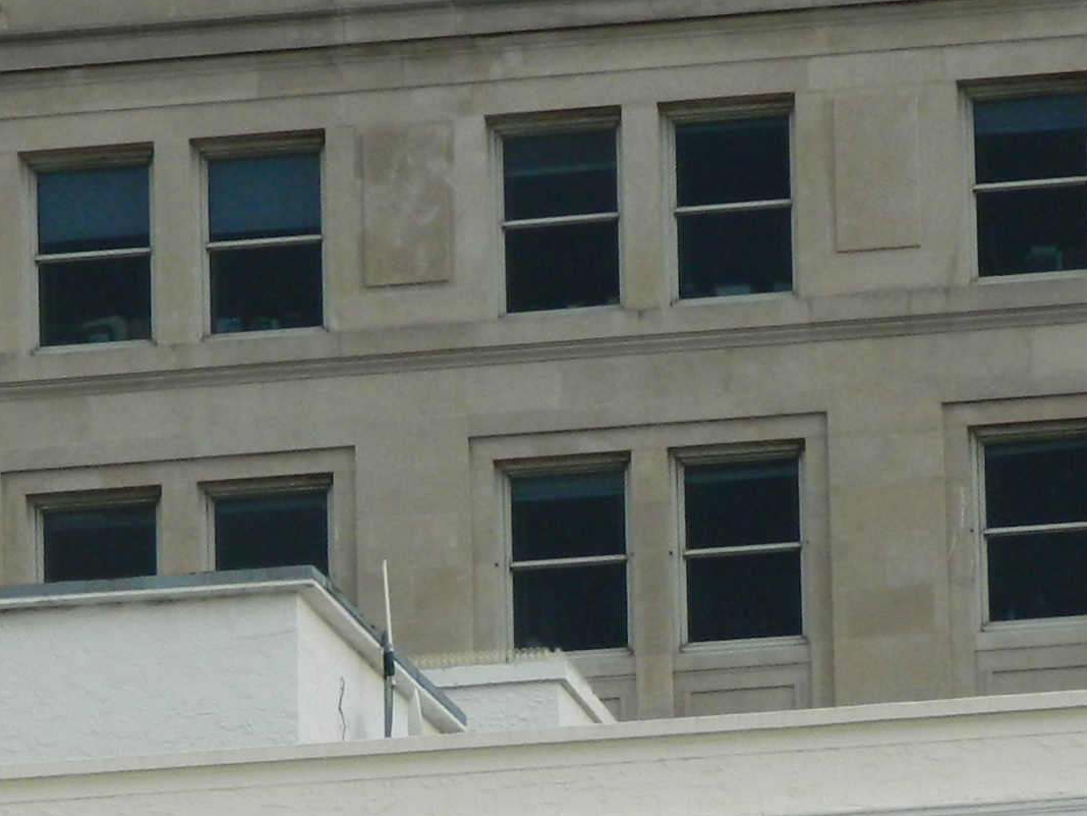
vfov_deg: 2.8
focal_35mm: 522
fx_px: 16392
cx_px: 669
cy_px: 1347
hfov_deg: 3.8
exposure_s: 1/250
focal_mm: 23.2
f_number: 4.7
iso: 80
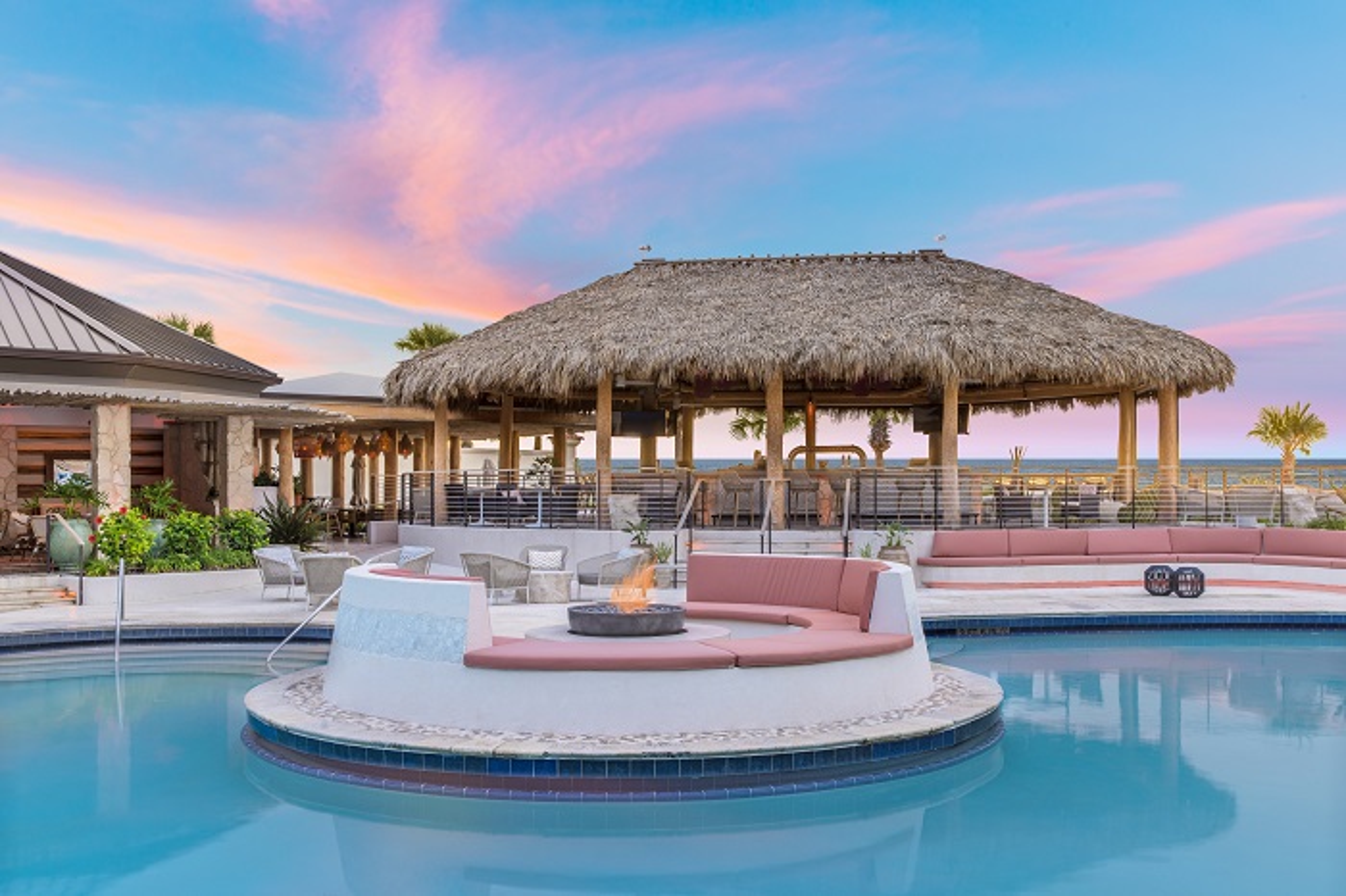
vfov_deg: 37.8
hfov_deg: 54.5
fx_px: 1308
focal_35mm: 35
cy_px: 448
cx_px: 673
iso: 50
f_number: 20
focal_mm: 35
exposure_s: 1/3
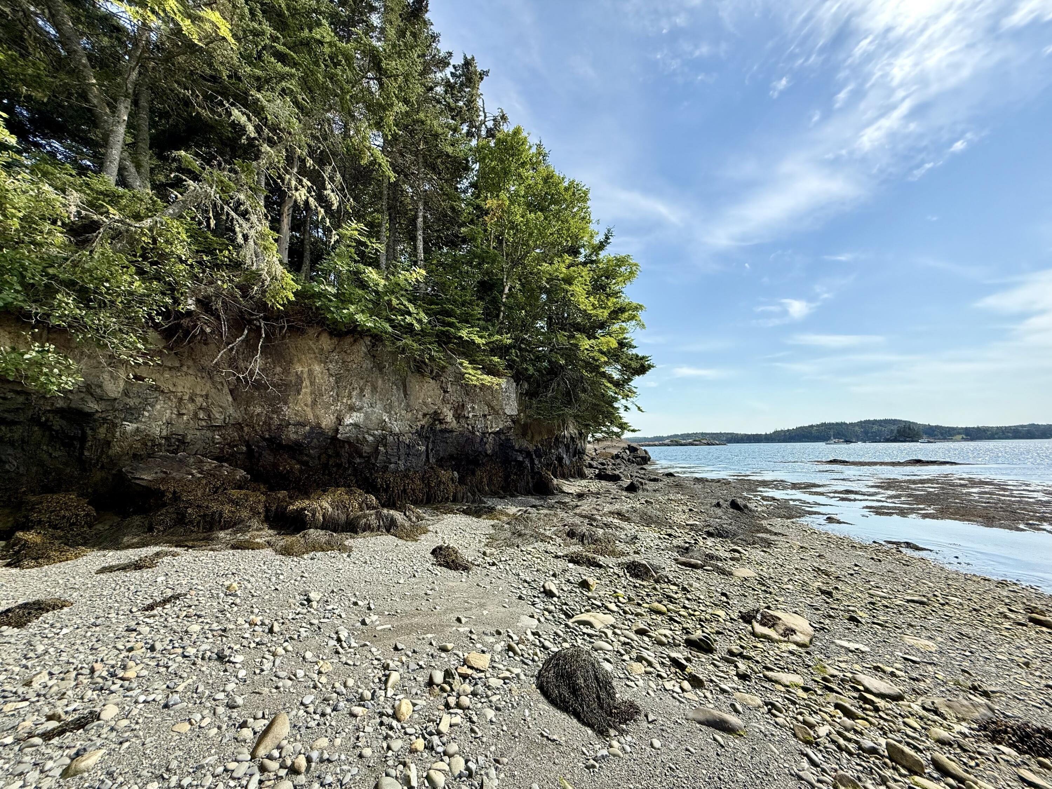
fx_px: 425
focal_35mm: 14
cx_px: 526
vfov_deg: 85.7
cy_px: 394
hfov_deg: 102.1
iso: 64
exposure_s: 1/1464
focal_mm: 2.22
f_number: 2.2
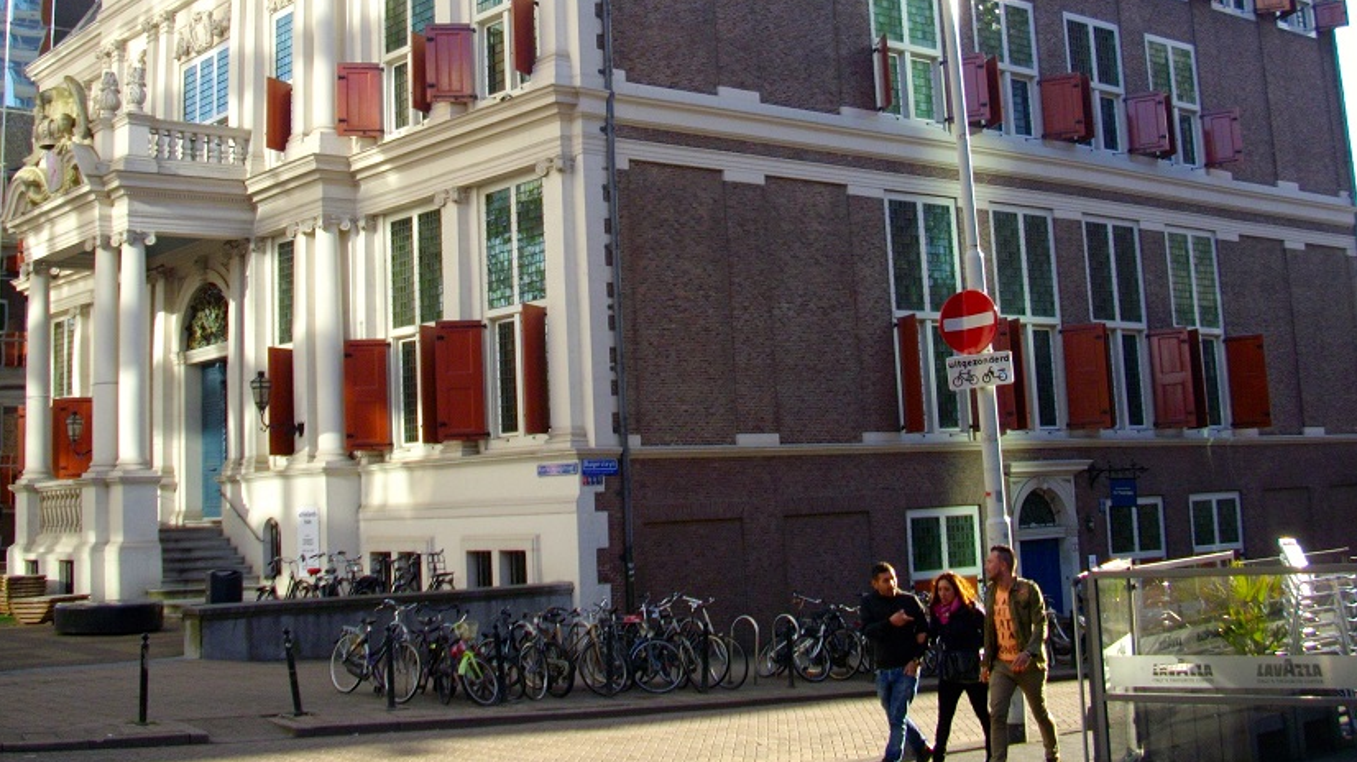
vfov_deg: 23.6
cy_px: 161
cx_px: 623
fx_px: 1799
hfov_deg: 41.3
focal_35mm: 50
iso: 100
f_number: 2.8
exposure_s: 1/320
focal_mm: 6.2
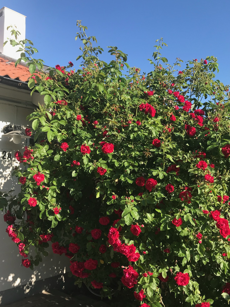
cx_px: 107
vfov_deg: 55.3
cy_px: 164
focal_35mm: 33
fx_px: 292
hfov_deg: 42.9
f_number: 1.8
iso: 20
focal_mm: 3.99
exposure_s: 1/921
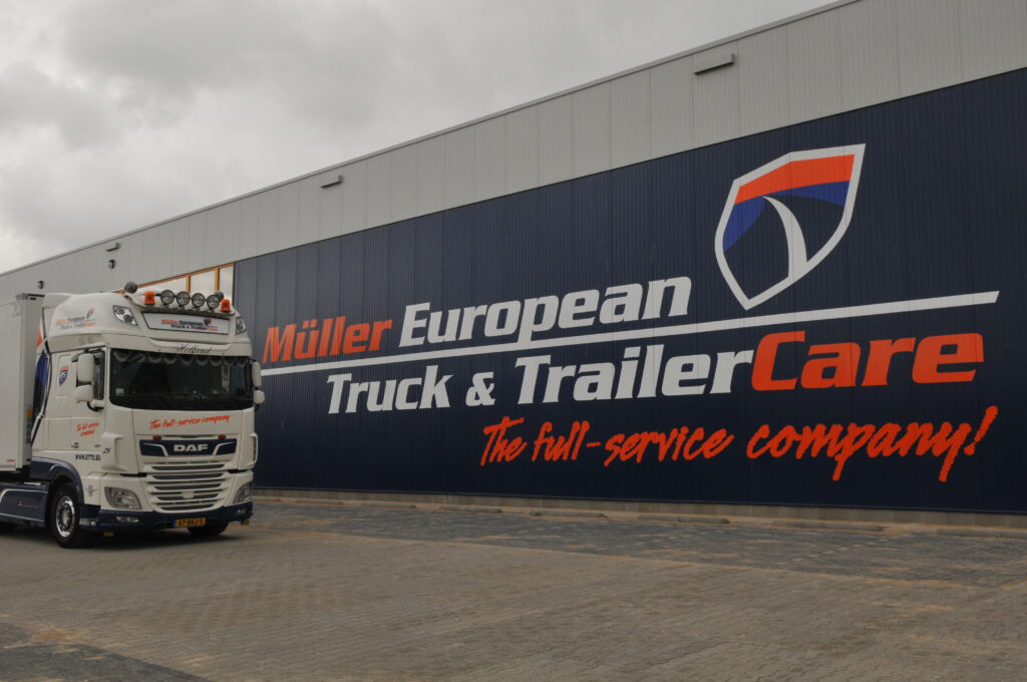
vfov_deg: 38.3
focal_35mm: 34
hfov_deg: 55.2
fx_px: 983
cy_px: 341
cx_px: 514
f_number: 9
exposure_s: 1/320
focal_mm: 23
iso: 400
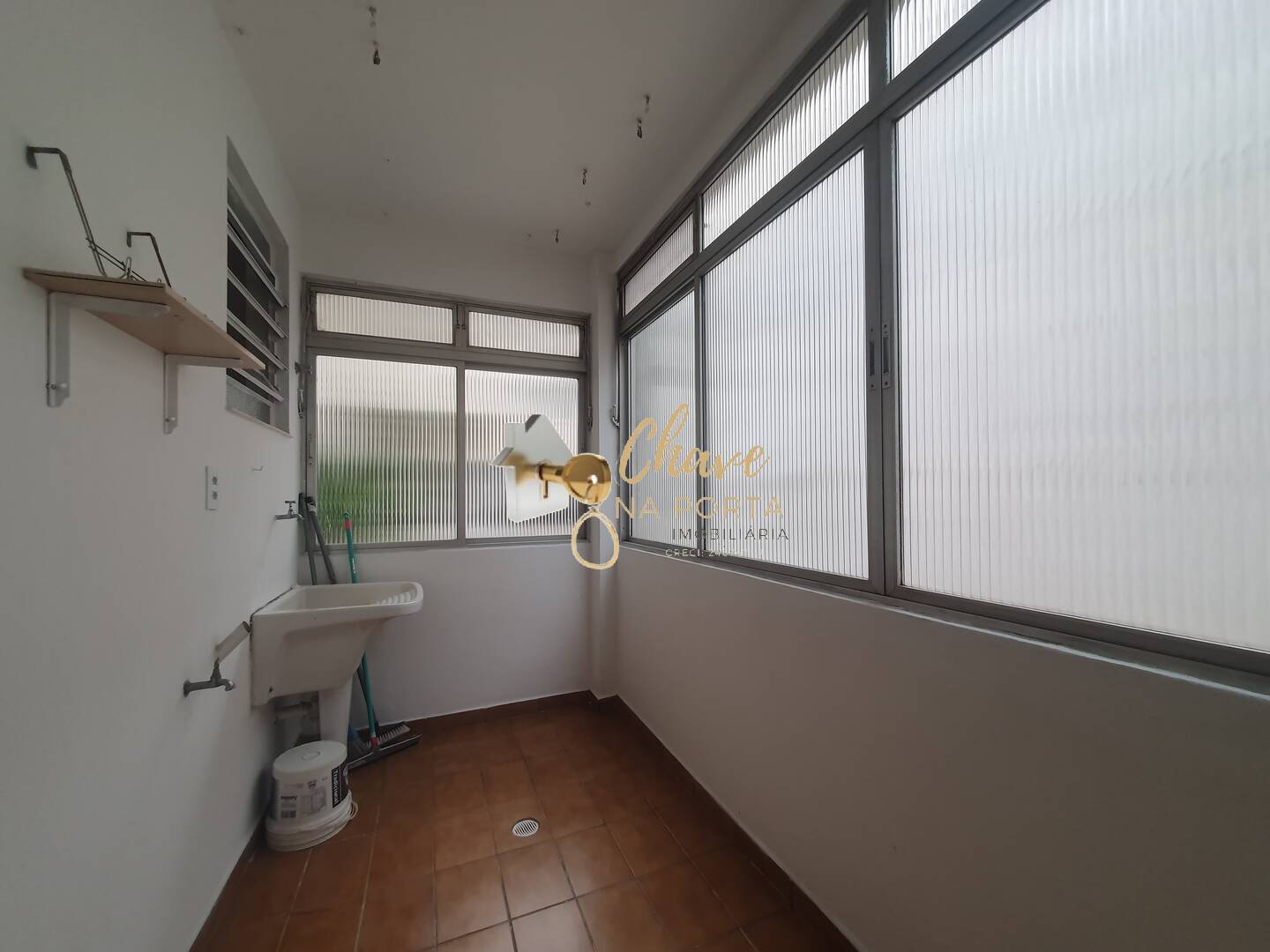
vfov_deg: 89.9
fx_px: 477
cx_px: 635
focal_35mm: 13
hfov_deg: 106.2
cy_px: 476
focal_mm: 1.8
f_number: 2.2
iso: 160
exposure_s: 1/60
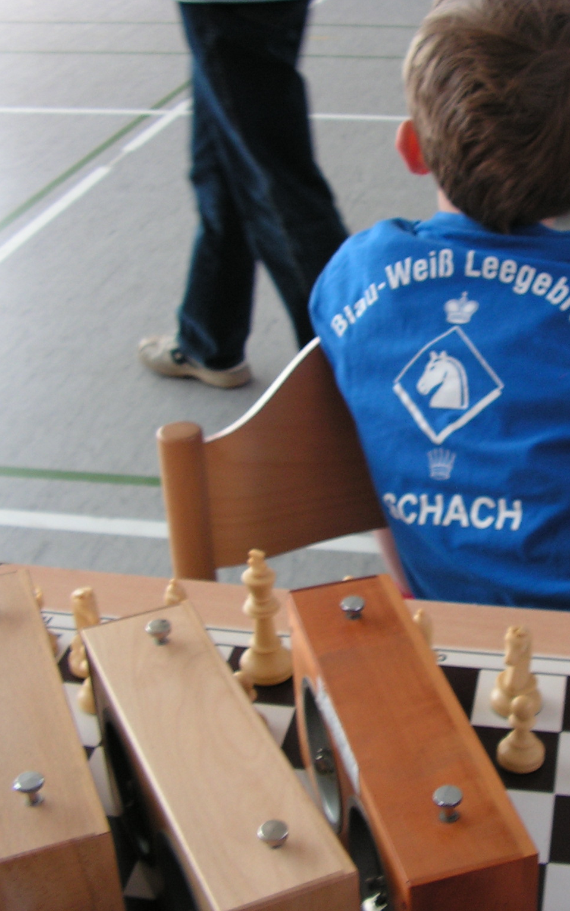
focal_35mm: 51
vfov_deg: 39.6
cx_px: 493
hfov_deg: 24.7
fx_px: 1267
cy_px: 456
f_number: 3.2
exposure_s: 1/40
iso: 80
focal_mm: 6
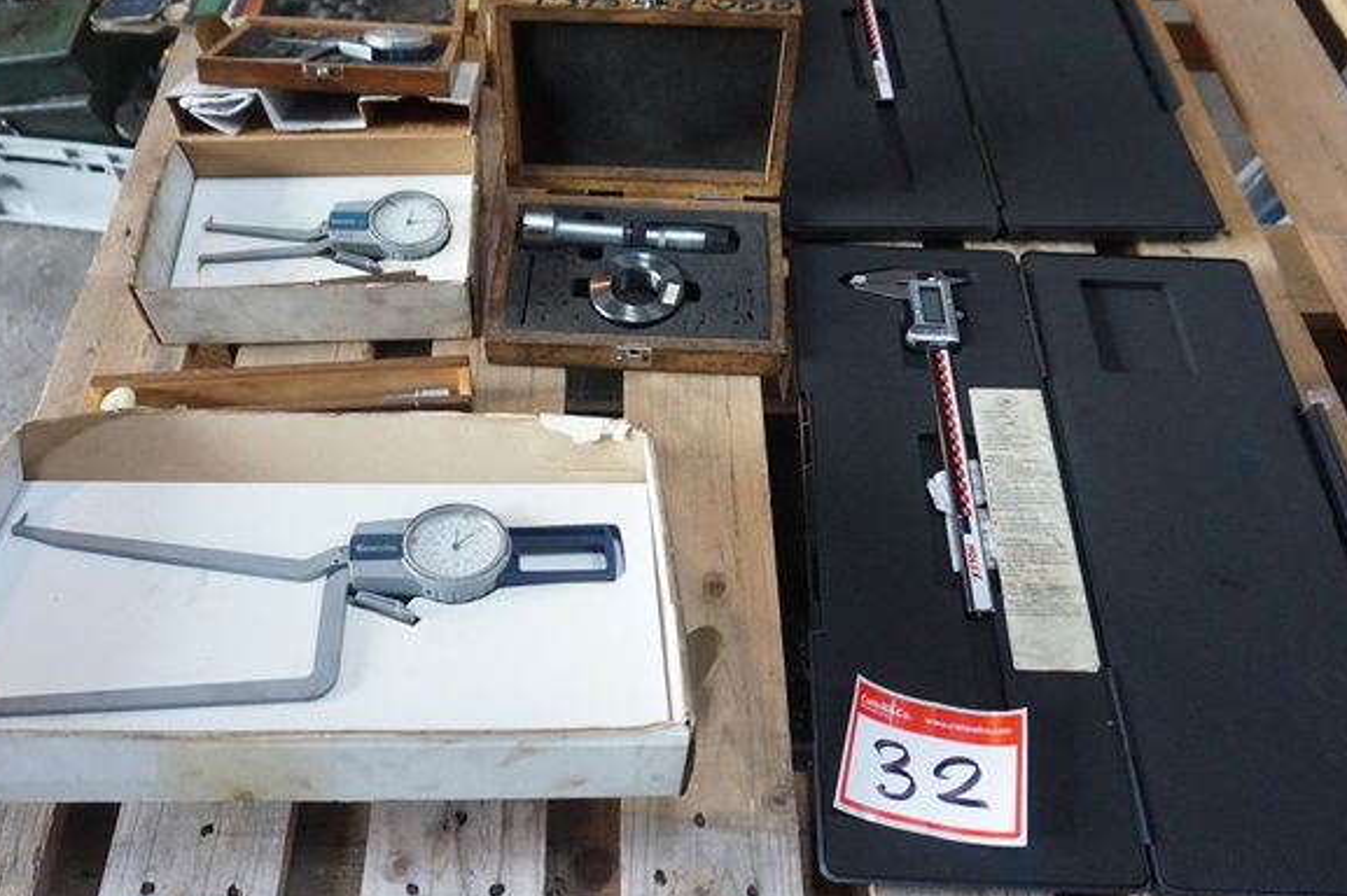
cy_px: 401
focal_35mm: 30
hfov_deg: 61.9
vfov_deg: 43.5
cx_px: 627
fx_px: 1122
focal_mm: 16
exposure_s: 1/125
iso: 3200
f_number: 3.5
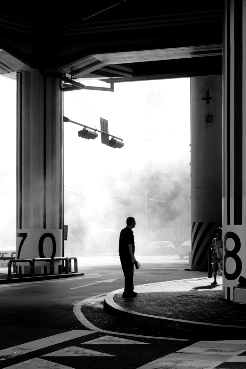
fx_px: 410
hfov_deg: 33.4
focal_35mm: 40
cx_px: 123
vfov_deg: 48.5
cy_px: 184
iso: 200
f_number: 8
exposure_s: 1/200
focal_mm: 26
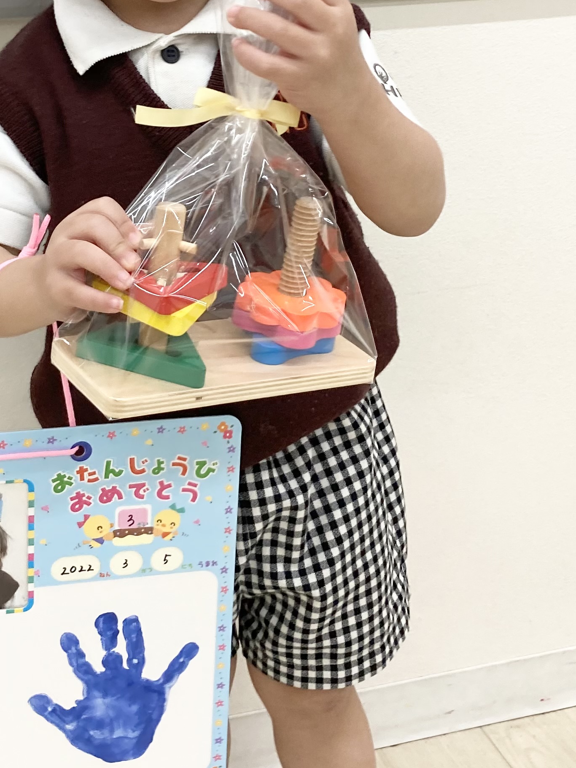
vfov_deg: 30.6
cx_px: 232
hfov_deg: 23.6
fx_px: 1375
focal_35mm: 62
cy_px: 174
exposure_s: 1/60
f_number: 1.8
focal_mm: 3.99
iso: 64
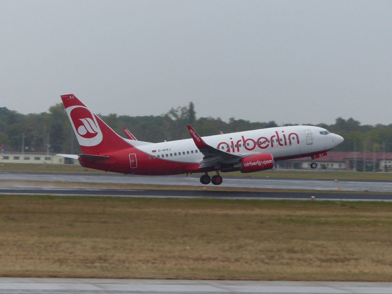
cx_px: 196
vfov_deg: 6.3
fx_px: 2673
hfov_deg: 8.4
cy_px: 147
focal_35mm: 236
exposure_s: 1/320
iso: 200
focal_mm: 42.5
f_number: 4
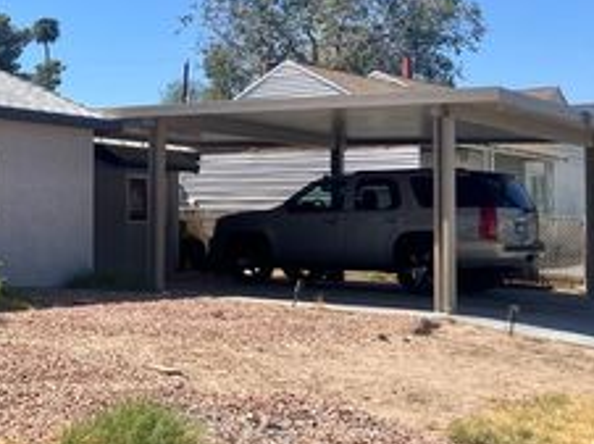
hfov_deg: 28.9
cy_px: 172
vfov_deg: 23.6
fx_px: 1063
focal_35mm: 62
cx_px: -26
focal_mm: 3.99
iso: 32
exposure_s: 1/2000
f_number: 1.8
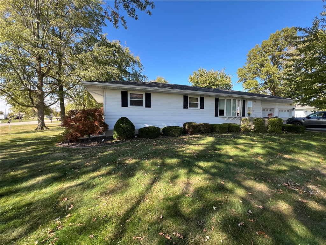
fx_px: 122
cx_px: 163
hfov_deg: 106.2
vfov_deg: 89.9
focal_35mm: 13
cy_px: 122
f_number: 1.8
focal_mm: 1.57
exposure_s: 1/330
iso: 32
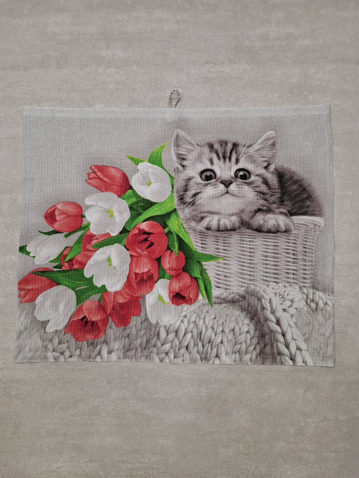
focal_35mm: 23
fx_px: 318
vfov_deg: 73.9
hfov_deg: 58.9
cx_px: 180
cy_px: 239
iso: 80
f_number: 1.8
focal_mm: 5.54
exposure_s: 1/100
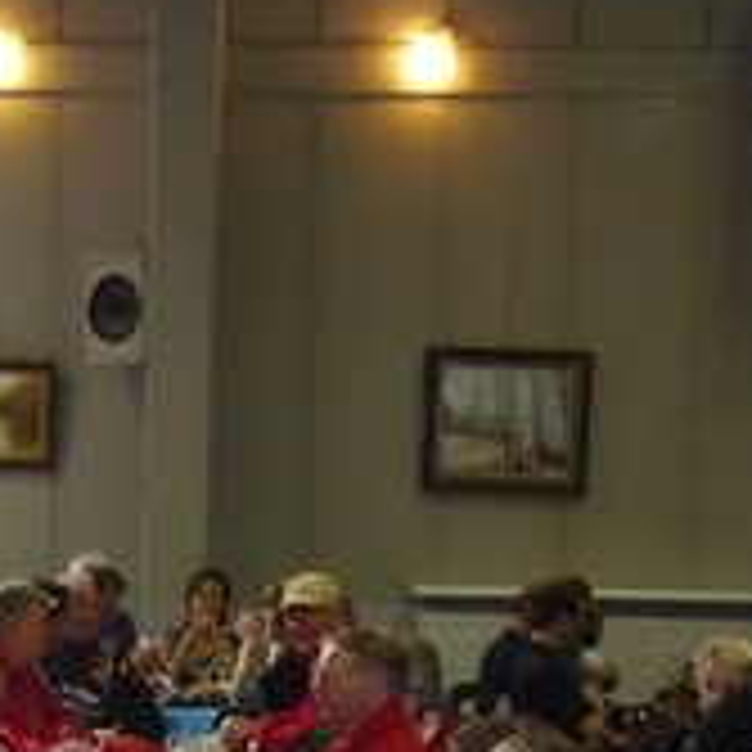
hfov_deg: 16.5
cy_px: 806
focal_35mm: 105
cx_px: 153
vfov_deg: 16.1
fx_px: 2581
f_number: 2.8
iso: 400
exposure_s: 1/30
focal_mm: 5.5
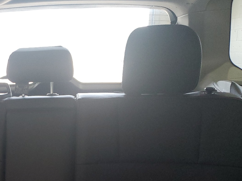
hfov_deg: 35.8
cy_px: 159
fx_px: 350
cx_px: 22
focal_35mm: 50
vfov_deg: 28.1
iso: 162
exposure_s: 1/60.2
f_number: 1.5
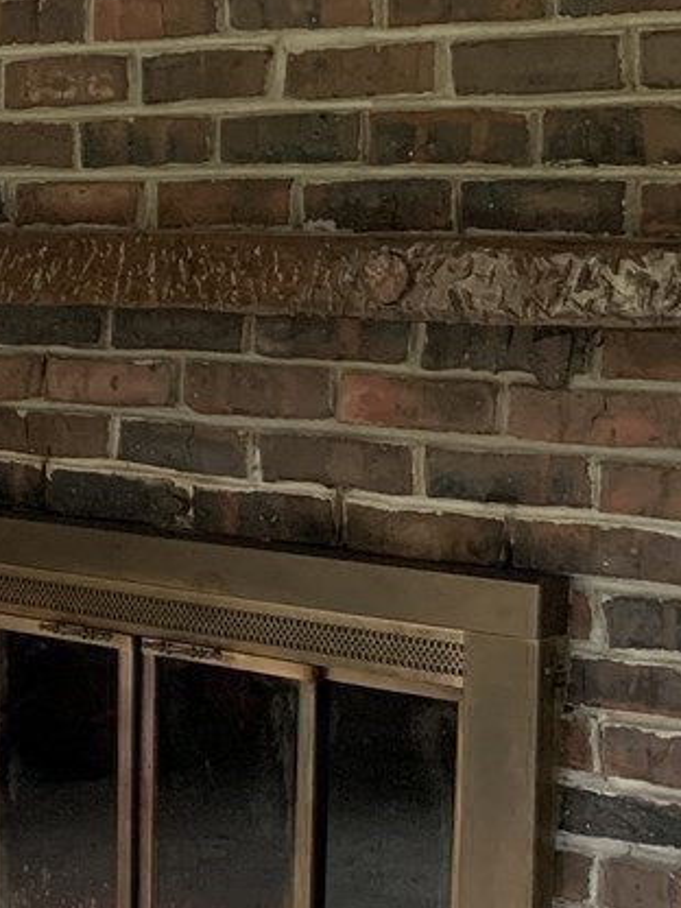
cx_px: -469
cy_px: 524
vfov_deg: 20.4
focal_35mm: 96
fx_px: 2518
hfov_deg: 14.0
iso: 200
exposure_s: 1/60
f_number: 1.8
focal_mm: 4.25
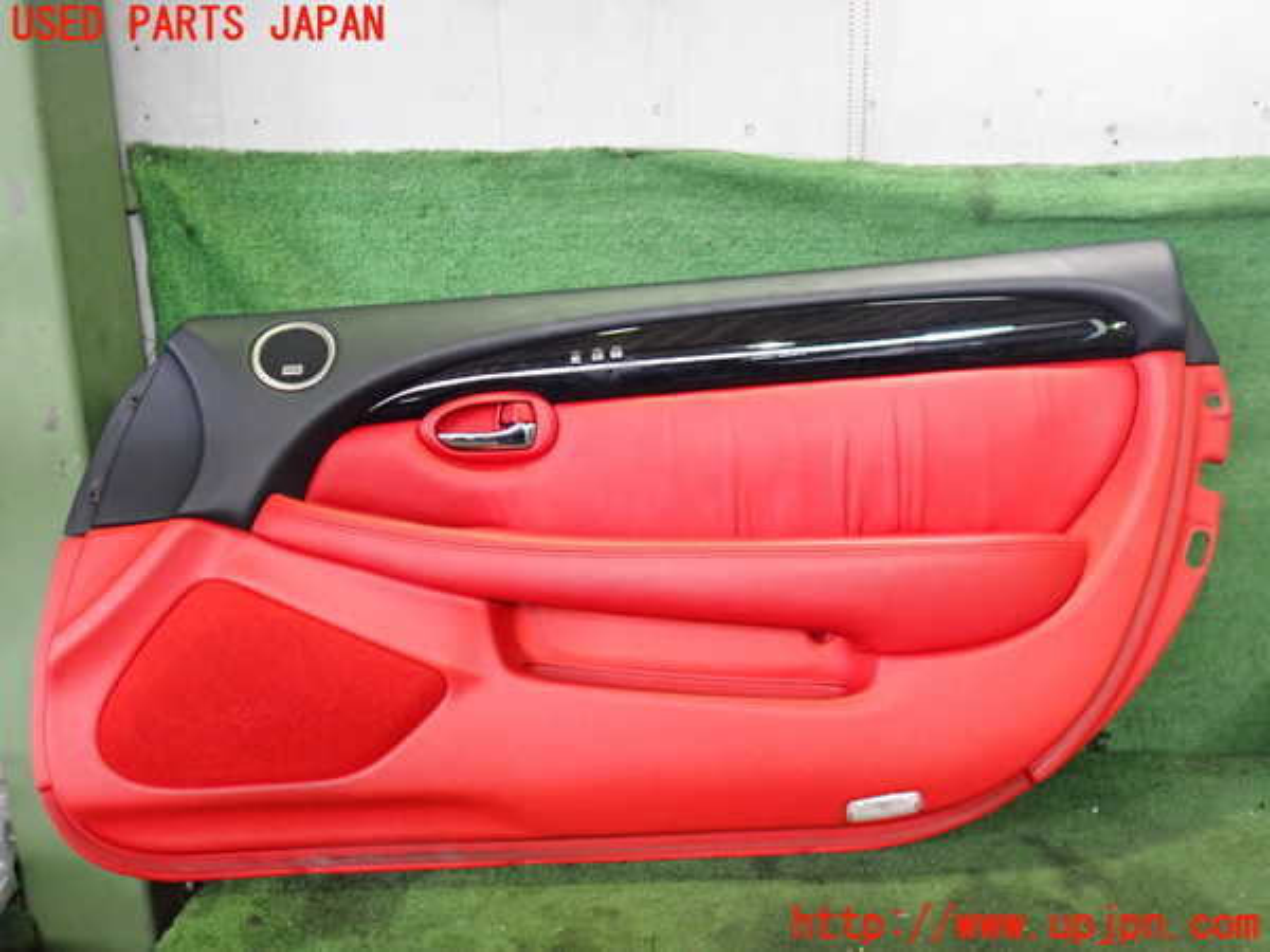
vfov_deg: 46.8
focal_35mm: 30
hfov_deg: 60.0
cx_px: 635
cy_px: 476
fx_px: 1101
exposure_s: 1/40
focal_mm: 5.4
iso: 500
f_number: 2.3
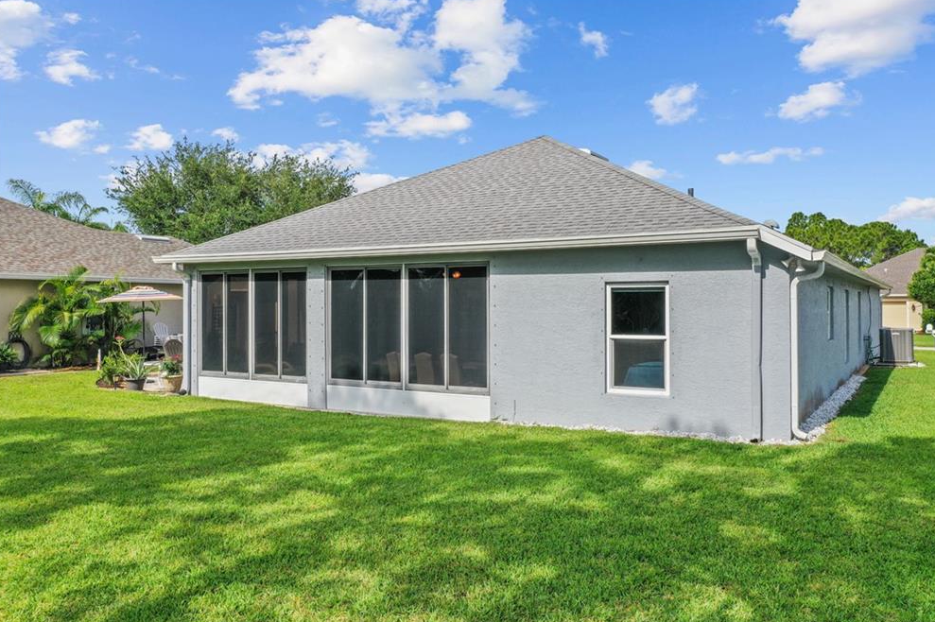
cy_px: 314
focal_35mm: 29
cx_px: 477
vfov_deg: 44.9
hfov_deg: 63.7
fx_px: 753
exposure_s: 1/500
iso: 100
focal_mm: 10.26
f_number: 5.6
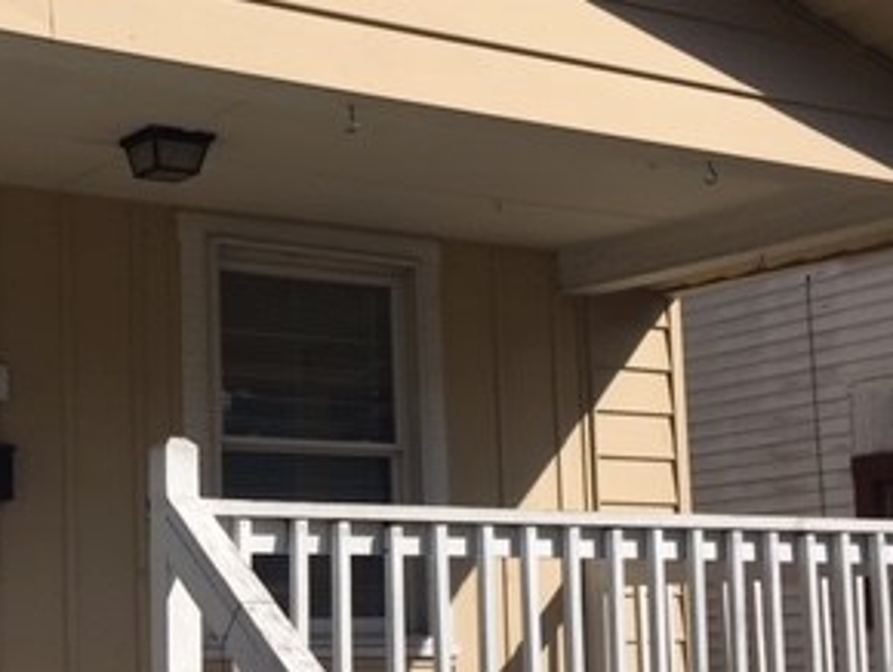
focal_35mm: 64
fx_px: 1652
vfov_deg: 22.8
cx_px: 132
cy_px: 493
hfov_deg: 29.3
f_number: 2.2
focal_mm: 4.15
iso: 25
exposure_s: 1/3077
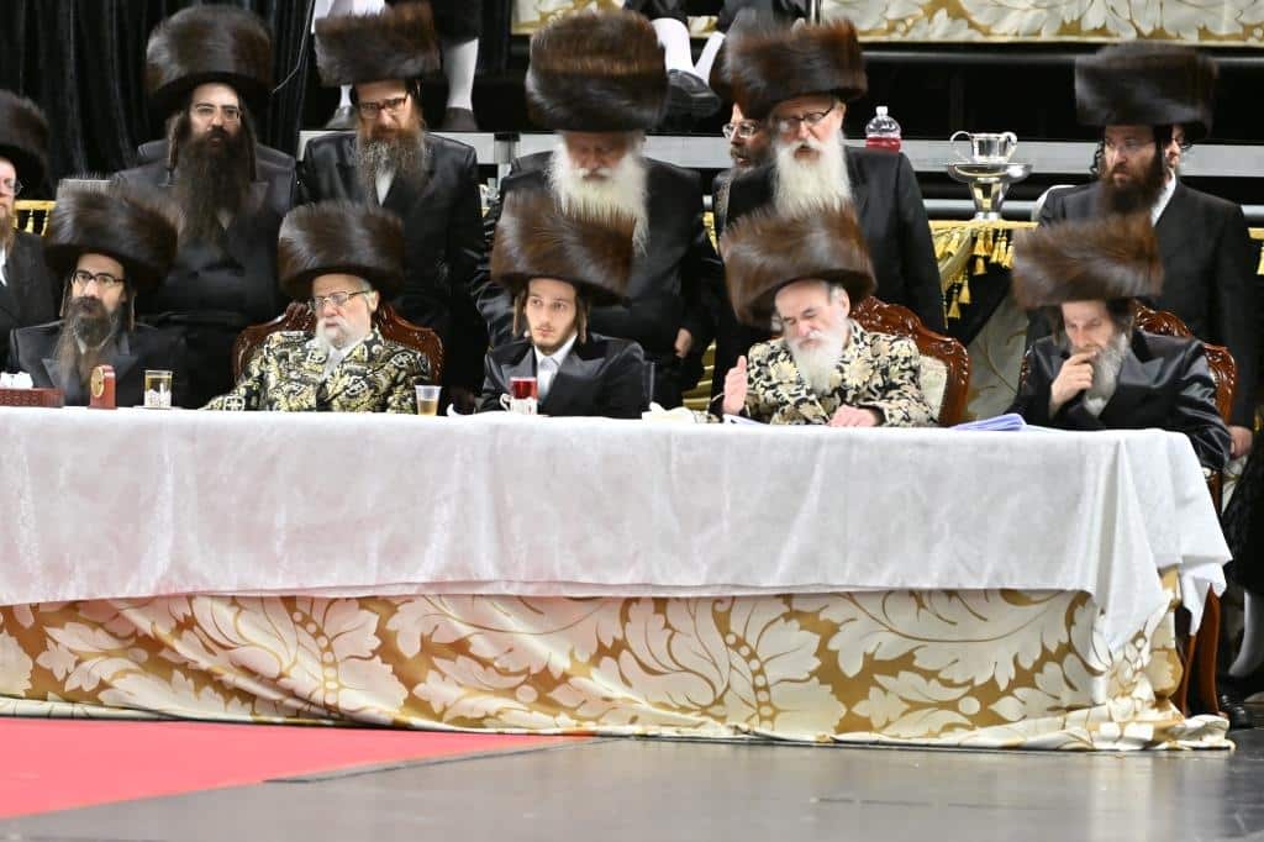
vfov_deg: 4.6
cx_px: 632
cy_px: 421
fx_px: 10529
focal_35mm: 300
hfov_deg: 6.9
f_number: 2.8
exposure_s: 1/200
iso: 800
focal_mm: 200
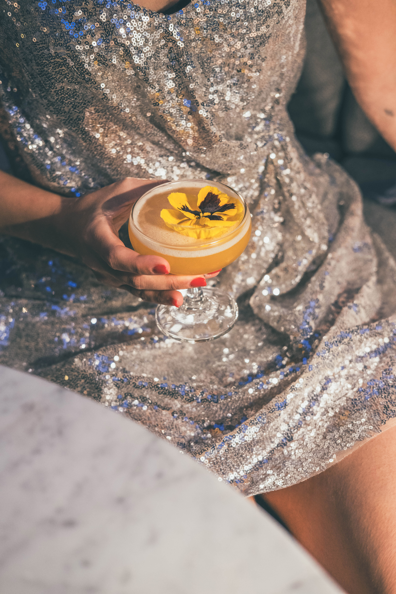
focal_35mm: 53
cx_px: 198
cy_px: 297
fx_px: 874
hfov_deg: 25.5
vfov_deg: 37.5
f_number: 2.8
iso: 2000
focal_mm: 35
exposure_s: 1/125
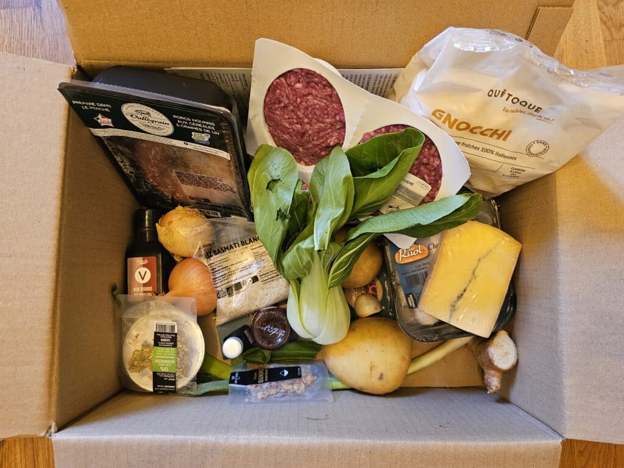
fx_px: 415
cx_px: 312
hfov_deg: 73.9
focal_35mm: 23
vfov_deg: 58.9
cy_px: 234
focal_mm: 6.3
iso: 500
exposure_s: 1/40
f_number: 1.7
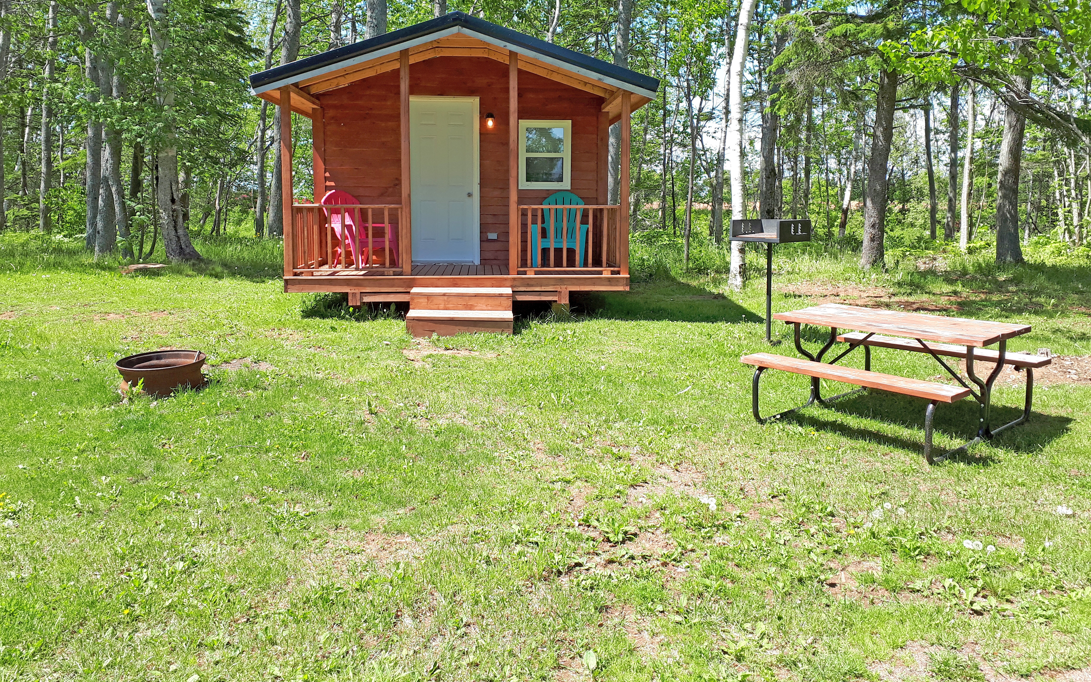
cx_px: 540
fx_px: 862
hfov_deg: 64.6
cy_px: 269
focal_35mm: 29
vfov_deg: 42.9
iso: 40
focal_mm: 3.6
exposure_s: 1/183
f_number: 1.9
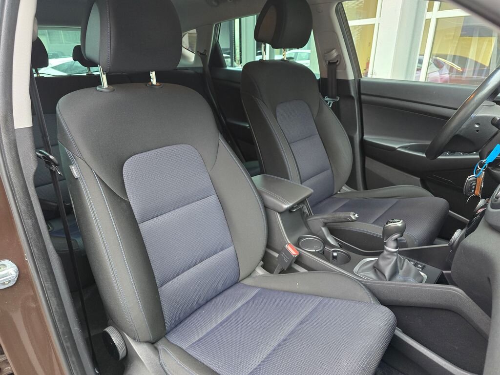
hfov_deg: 73.9
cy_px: 188
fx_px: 332
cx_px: 250
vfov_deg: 58.9
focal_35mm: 23
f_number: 1.7
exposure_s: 1/100
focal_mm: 6.3
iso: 500
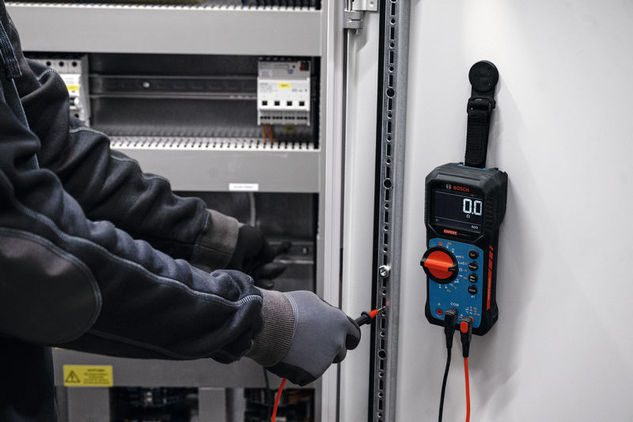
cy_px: 211
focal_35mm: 58
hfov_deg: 34.5
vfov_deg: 23.4
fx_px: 1020
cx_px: 316
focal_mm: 58
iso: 1600
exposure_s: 1/125
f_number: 5
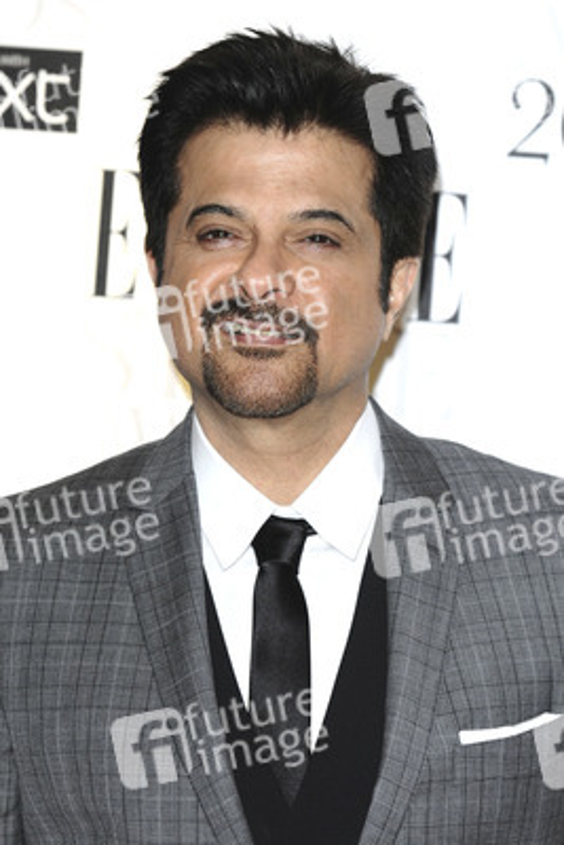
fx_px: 5811
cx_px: 282
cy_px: 422
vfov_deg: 8.3
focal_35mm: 248
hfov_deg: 5.6
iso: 320
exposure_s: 1/200
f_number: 5
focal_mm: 165
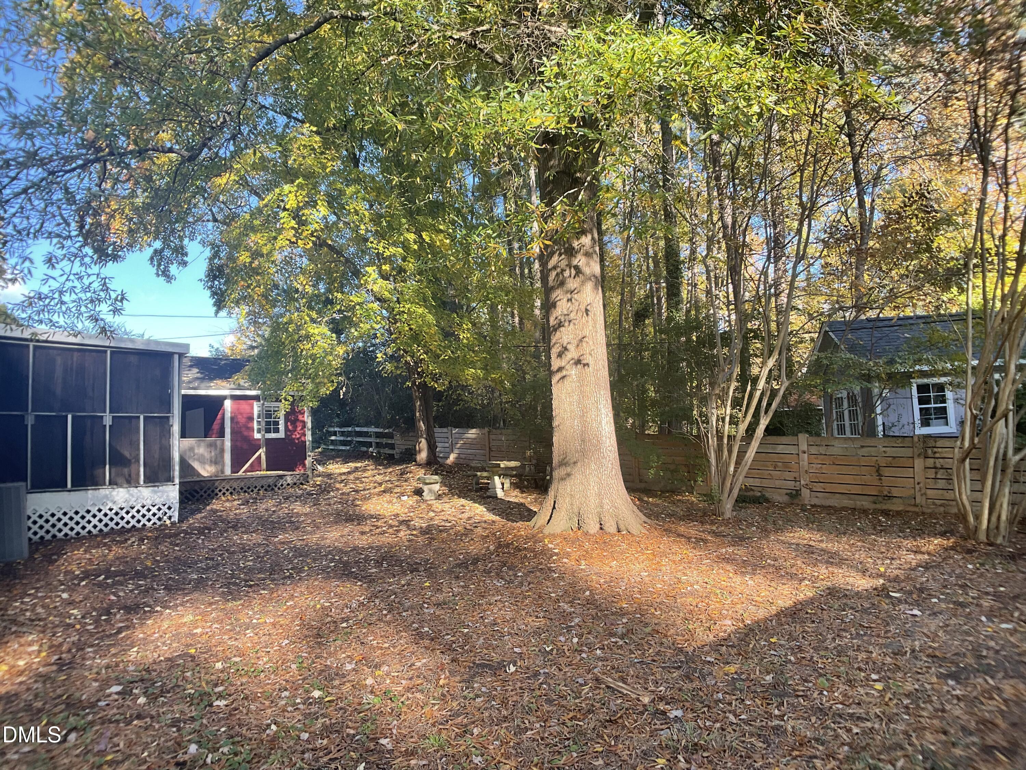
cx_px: 513
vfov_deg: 48.2
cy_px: 385
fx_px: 860
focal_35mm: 29
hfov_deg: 61.7
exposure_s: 1/120
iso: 20
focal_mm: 3
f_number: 1.8
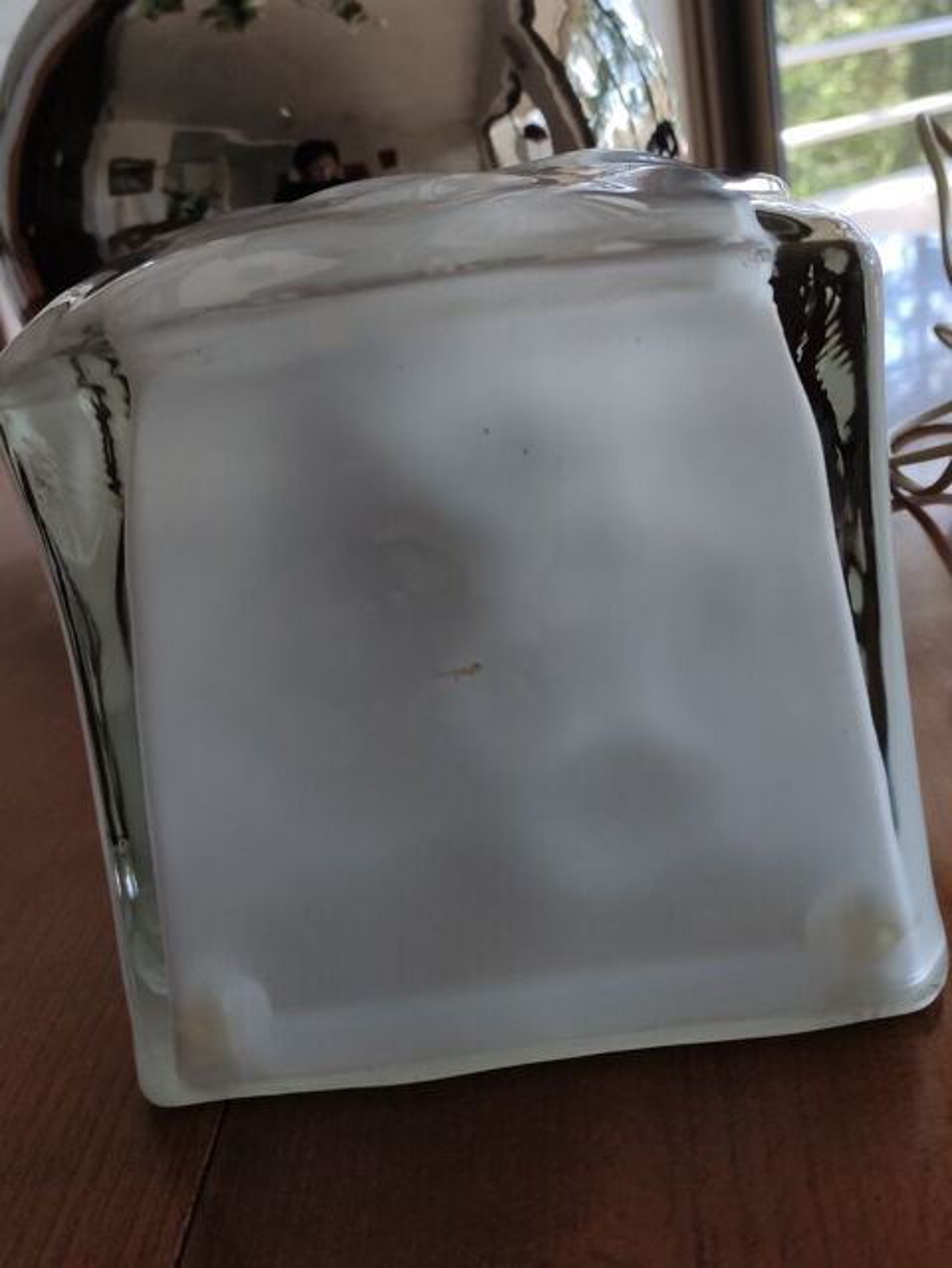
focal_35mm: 25
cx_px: 476
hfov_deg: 54.9
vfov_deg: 69.4
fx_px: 916
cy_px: 634
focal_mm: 5.43
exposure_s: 1/100
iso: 105
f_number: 1.89
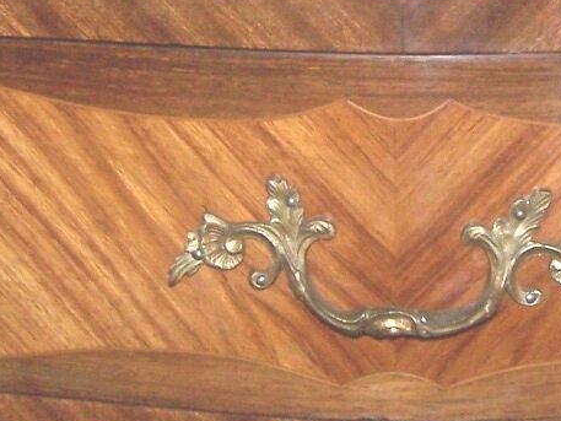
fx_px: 2091
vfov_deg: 11.4
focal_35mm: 129
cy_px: 74
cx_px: 439
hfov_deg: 15.2
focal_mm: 6.3
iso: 140
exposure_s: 1/60
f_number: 2.8
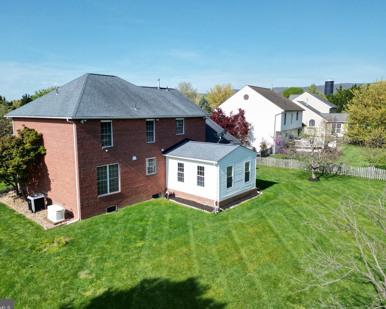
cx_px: 176
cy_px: 155
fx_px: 297
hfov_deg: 65.9
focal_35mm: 26
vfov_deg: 54.9
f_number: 1.7
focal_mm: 6.72
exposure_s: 1/4000
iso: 200
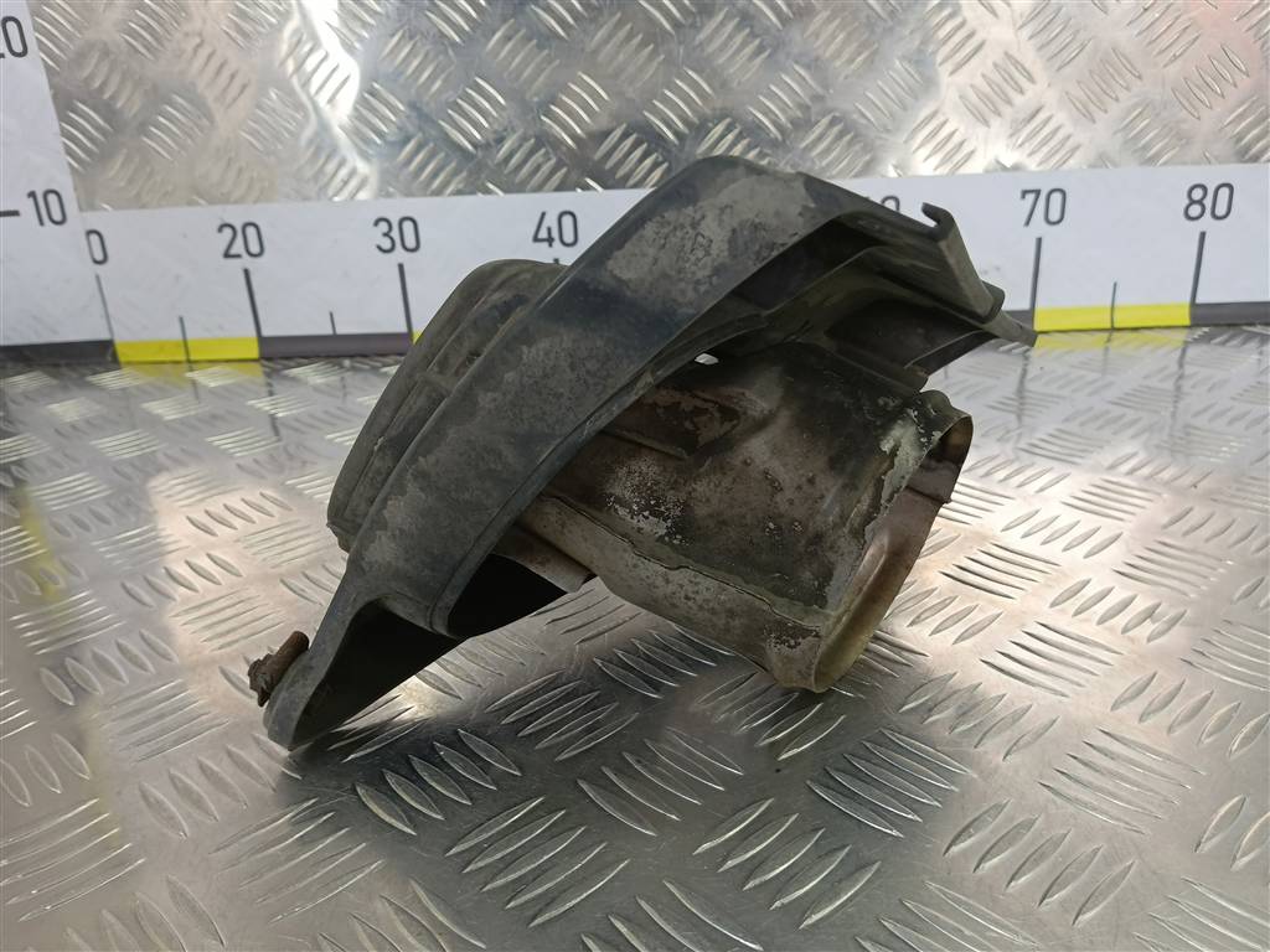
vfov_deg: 51.4
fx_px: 991
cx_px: 635
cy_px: 476
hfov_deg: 65.3
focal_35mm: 27
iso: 82
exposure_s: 1/50
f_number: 1.6
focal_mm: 4.11
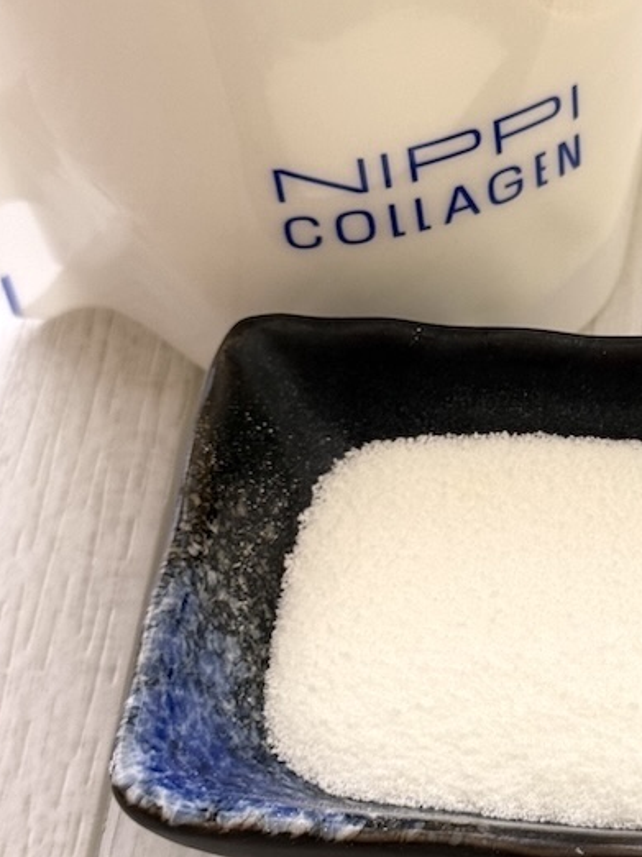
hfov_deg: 15.9
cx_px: 539
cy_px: 460
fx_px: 2277
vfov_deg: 21.3
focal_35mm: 92
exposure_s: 1/40
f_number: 1.78
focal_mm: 6.76
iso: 200
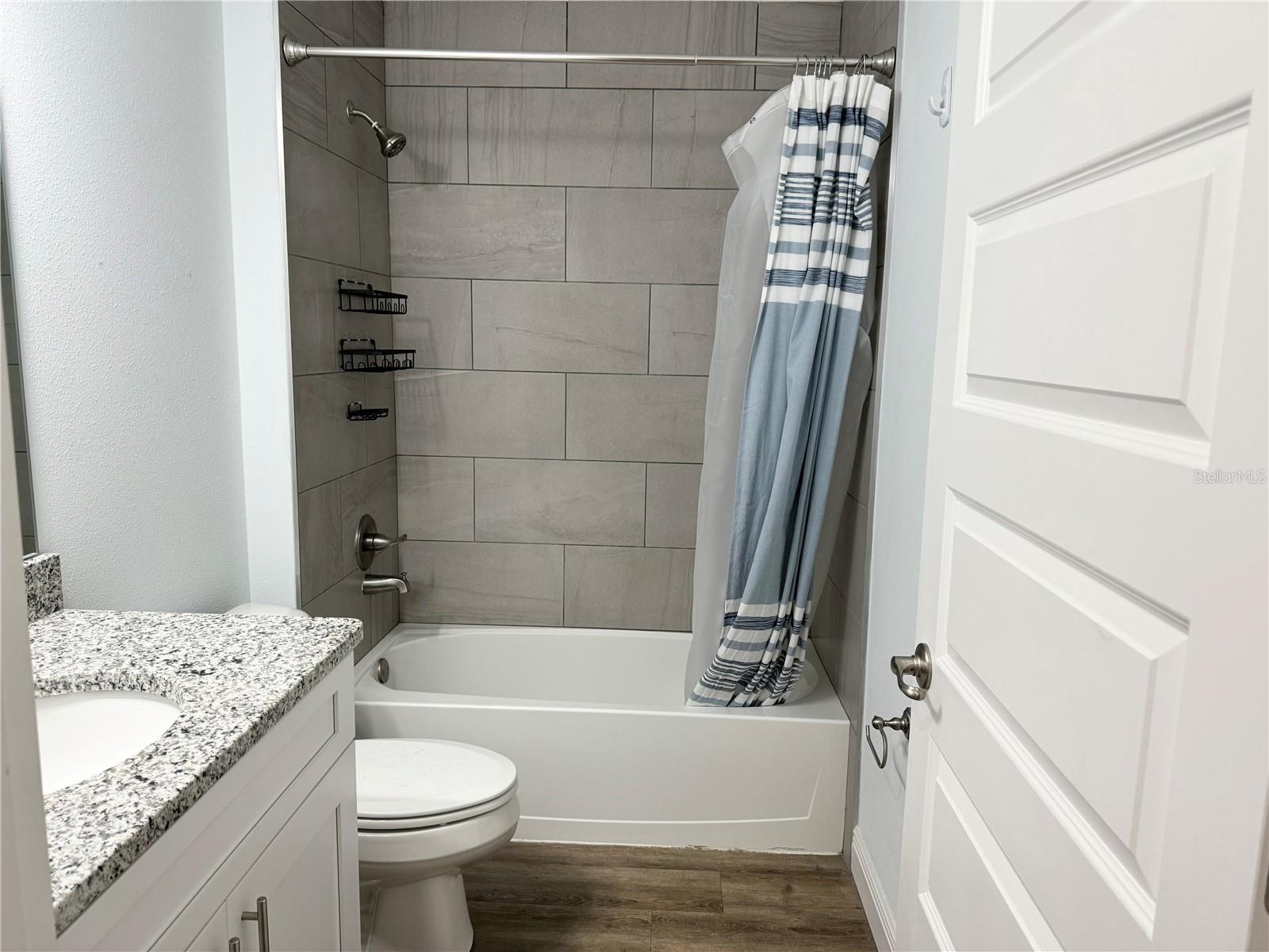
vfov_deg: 56.8
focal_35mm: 24
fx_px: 880
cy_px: 476
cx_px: 634
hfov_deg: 71.6
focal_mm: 6.76
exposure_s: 1/120
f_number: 1.78
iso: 160
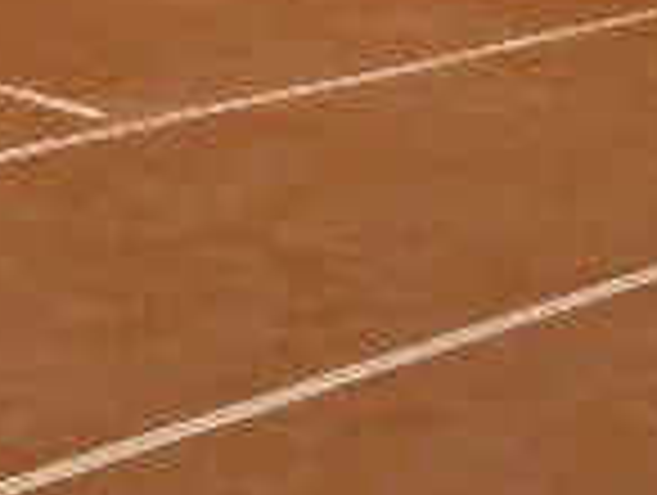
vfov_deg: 9.0
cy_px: -590
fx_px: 2909
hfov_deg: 12.9
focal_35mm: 153
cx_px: 432
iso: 100
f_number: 5.6
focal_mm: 4.6
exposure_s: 1/320
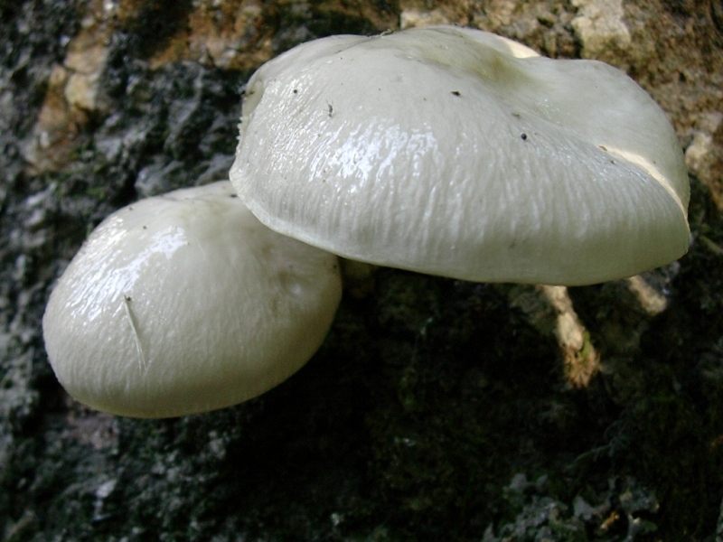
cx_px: 362
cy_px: 271
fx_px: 940
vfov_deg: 32.2
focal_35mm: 45
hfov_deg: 42.1
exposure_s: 1/16.4
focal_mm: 6.7
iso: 70
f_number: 2.9
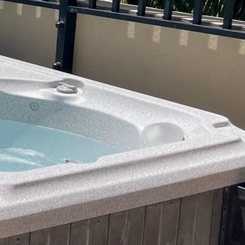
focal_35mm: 99
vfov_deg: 17.5
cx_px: -225
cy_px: 59
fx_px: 793
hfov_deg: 14.8
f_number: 1.6
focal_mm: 4.2
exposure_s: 1/3610
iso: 32
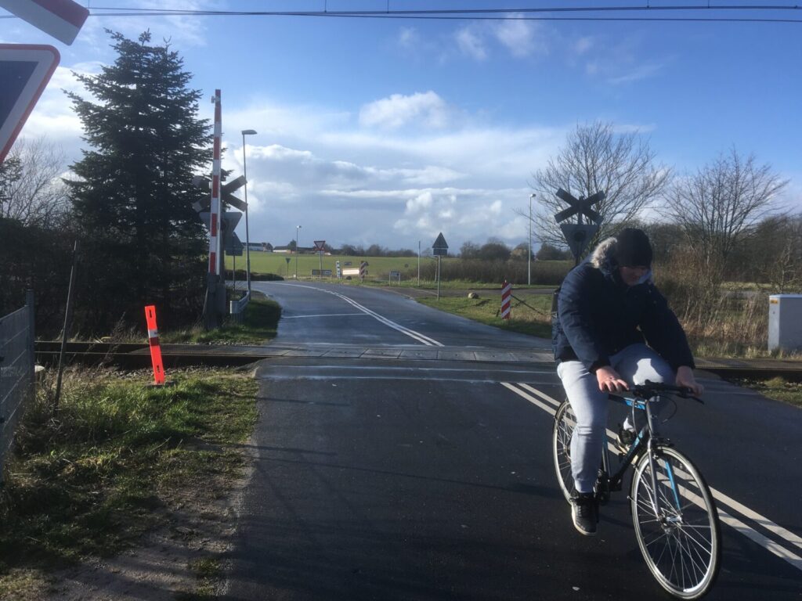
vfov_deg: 48.2
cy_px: 300
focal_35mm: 29
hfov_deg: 61.7
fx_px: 672
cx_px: 401
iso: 25
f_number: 2.2
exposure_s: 1/1131
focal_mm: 4.15
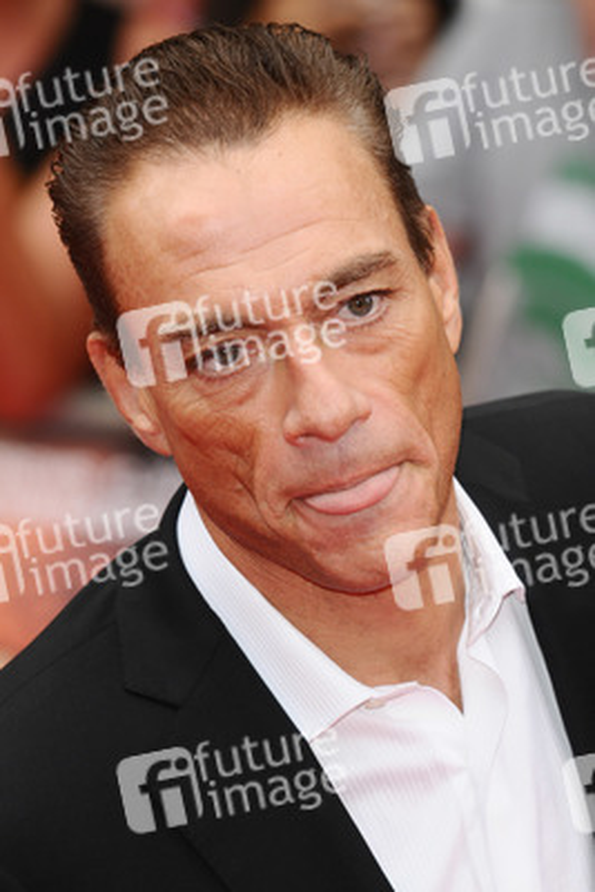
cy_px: 446
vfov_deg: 6.9
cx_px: 298
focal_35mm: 300
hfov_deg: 4.6
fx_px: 7430
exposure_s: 1/200
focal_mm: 200
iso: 320
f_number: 5.6
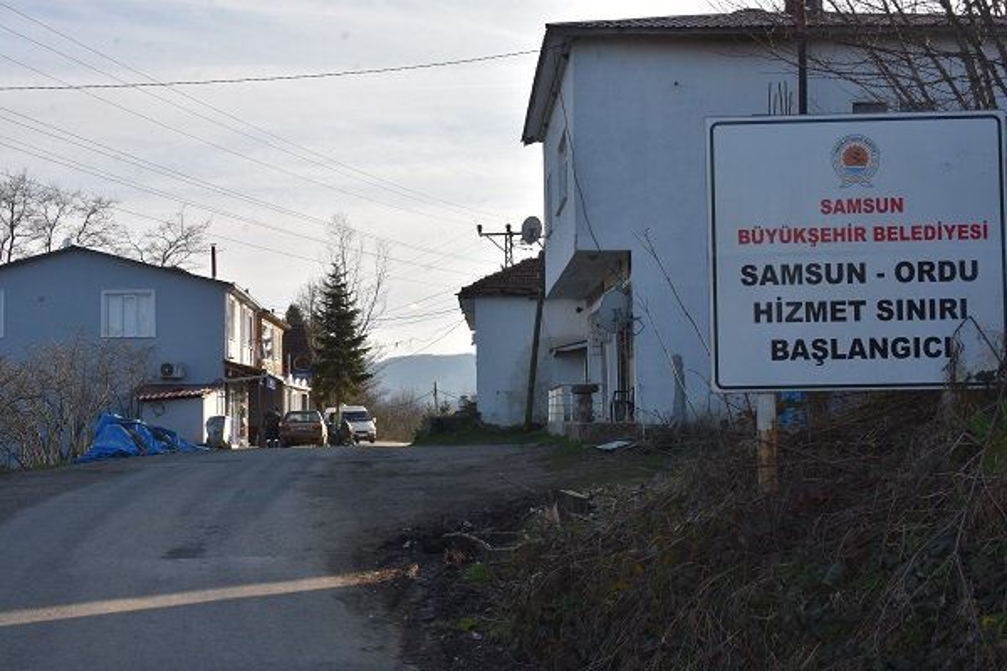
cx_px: 504
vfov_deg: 26.5
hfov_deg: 38.9
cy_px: 336
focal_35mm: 51
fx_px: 1426
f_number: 14
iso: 400
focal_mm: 34
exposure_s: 1/250
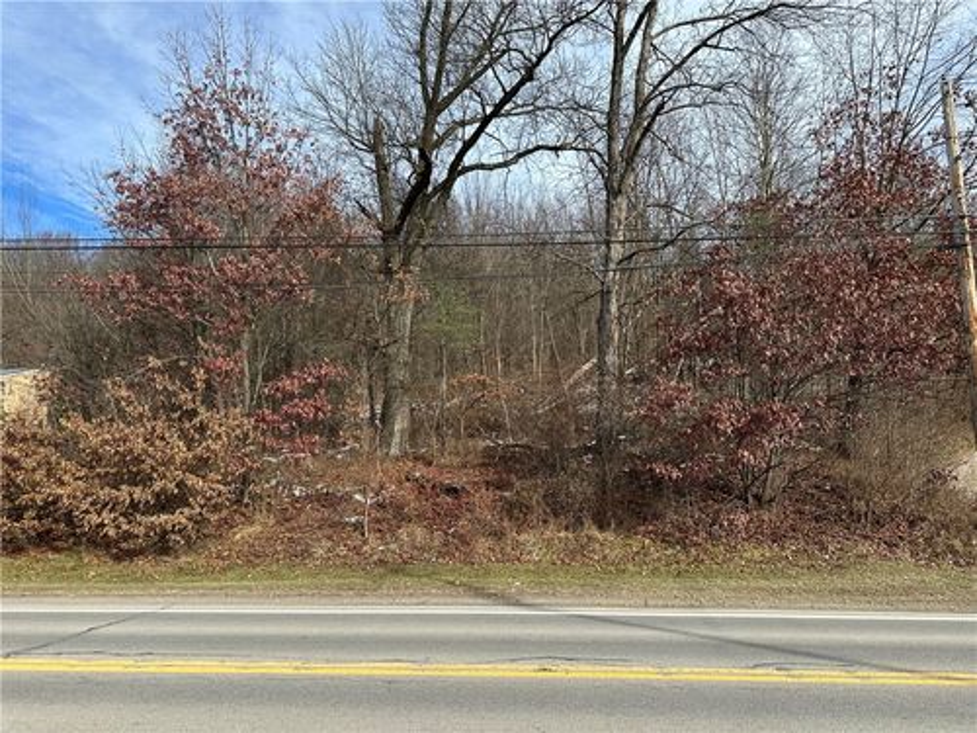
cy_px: 366
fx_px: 677
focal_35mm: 24
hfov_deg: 71.6
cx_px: 488
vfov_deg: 56.8
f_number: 1.78
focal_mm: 6.86
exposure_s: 1/2155
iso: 80
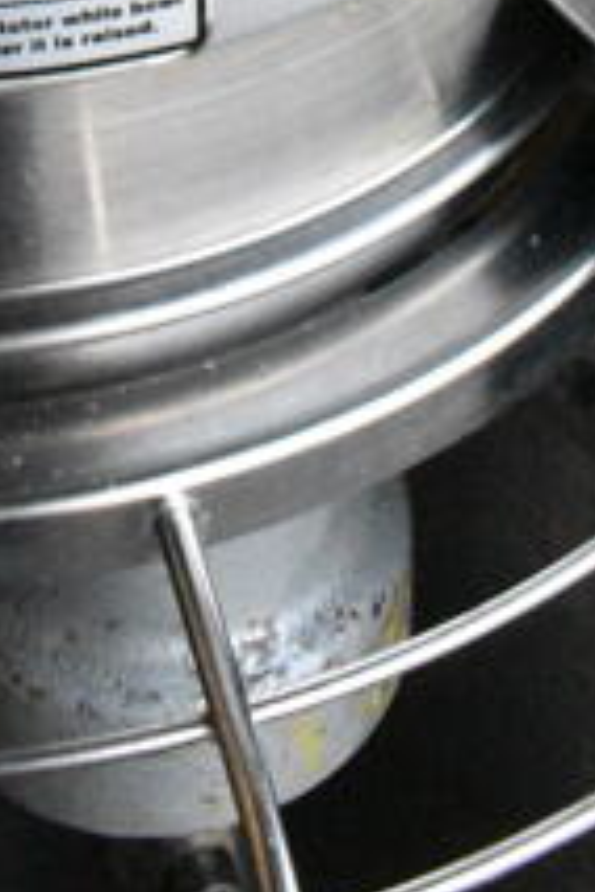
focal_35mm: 116
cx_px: 365
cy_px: -969
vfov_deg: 14.3
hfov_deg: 11.8
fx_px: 2876
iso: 6400
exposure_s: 1/500
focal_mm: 18
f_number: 11
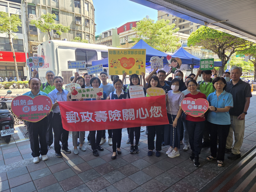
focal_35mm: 23
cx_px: 128
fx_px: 170
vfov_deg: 58.9
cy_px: 96
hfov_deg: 73.9
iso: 80
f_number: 1.8
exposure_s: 1/574
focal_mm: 5.4
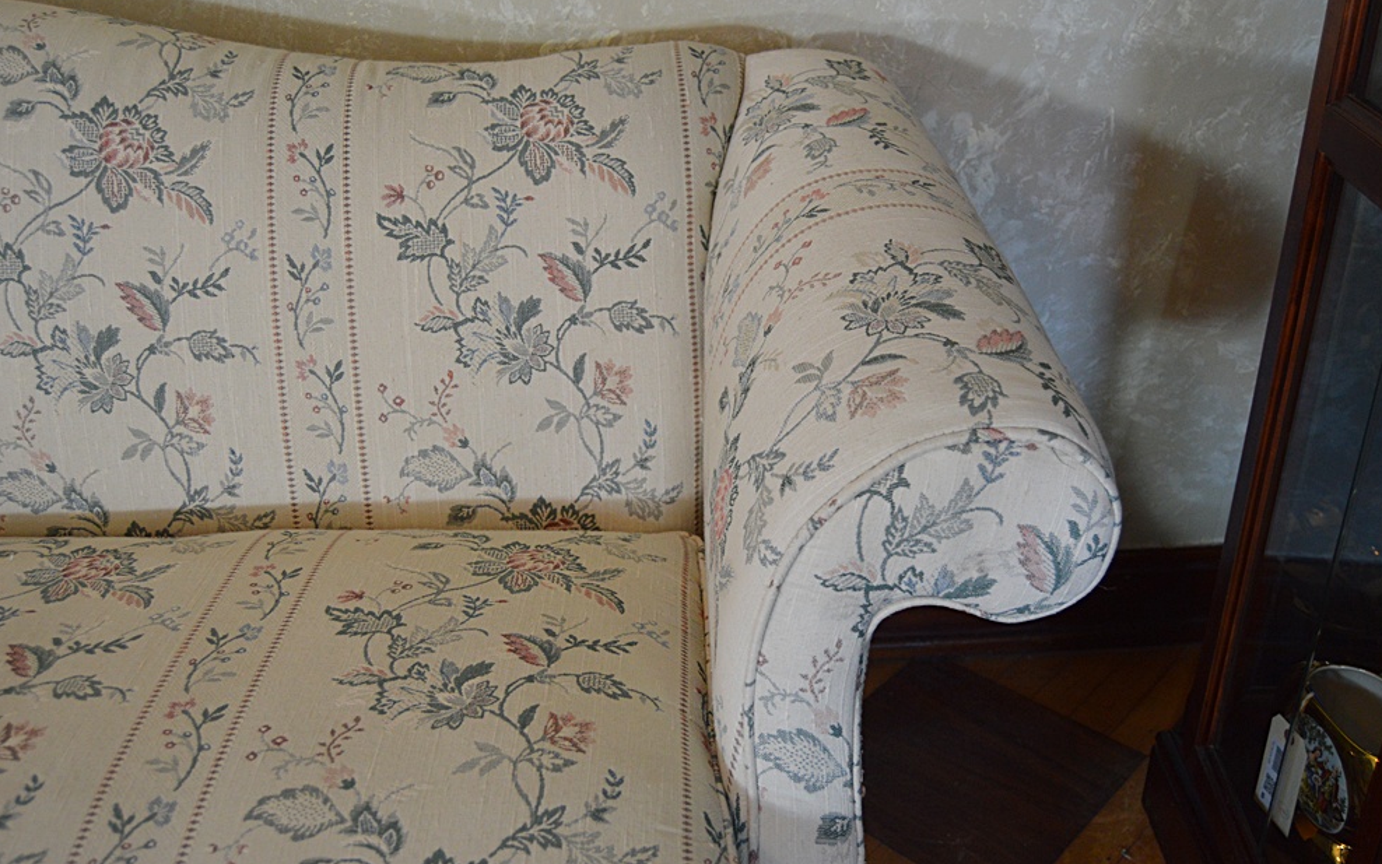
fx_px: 1281
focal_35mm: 34
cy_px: 461
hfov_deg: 56.7
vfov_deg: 37.3
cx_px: 691
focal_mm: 22
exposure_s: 1/60
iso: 800
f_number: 3.5
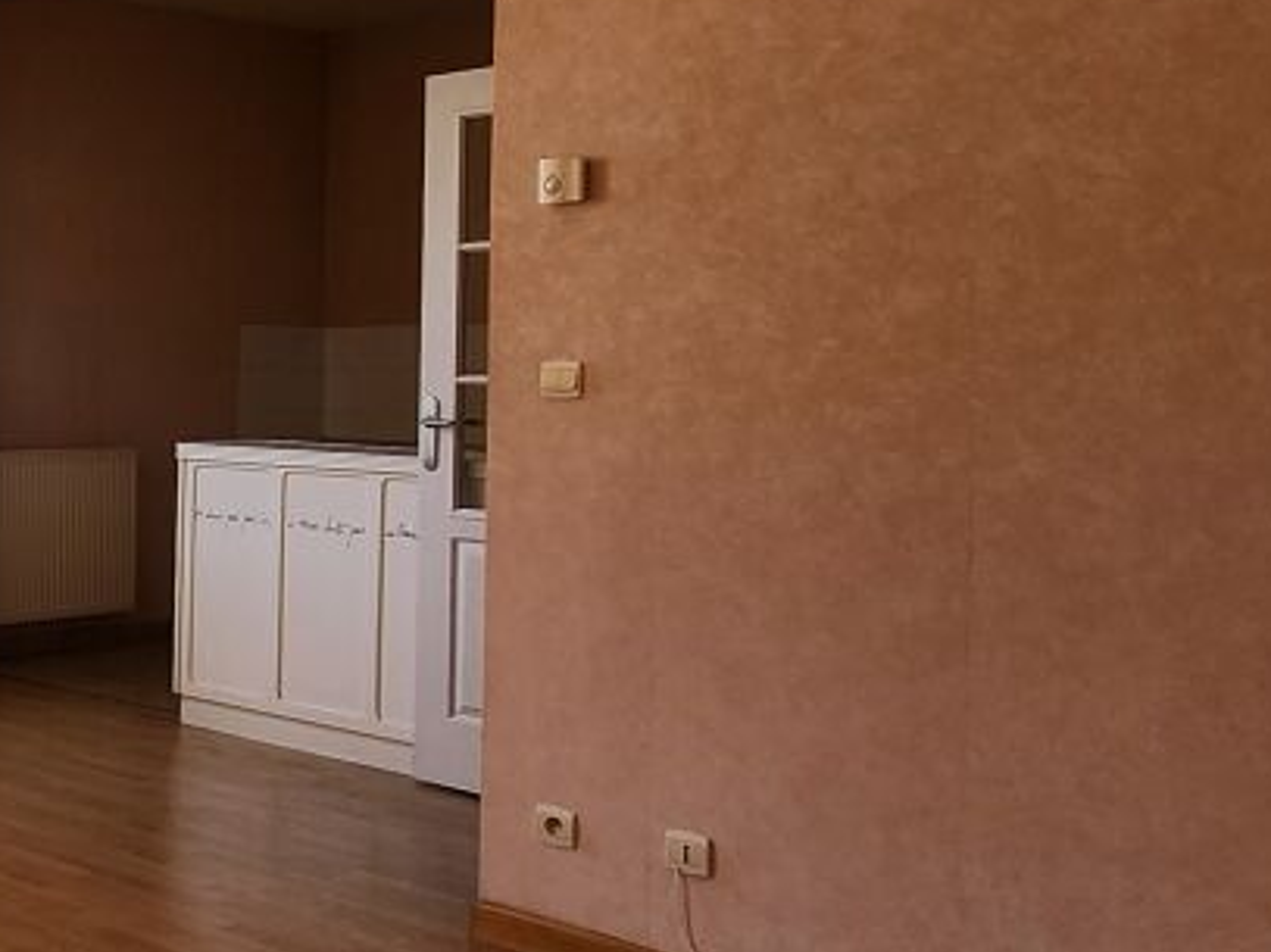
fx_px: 1688
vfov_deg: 31.3
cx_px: -234
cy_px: 340
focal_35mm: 46
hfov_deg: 33.8
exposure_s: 1/100
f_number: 2.2
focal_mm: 1.74
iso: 40
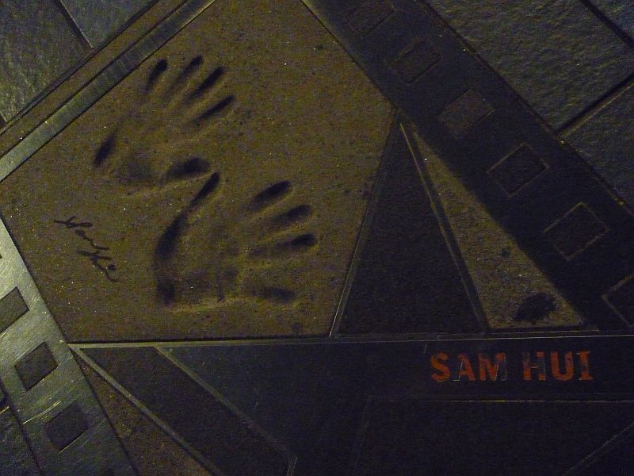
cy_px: 238
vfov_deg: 45.4
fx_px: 568
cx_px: 317
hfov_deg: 58.4
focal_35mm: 31
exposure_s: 1/8
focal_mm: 5.5
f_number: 2.8
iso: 1600
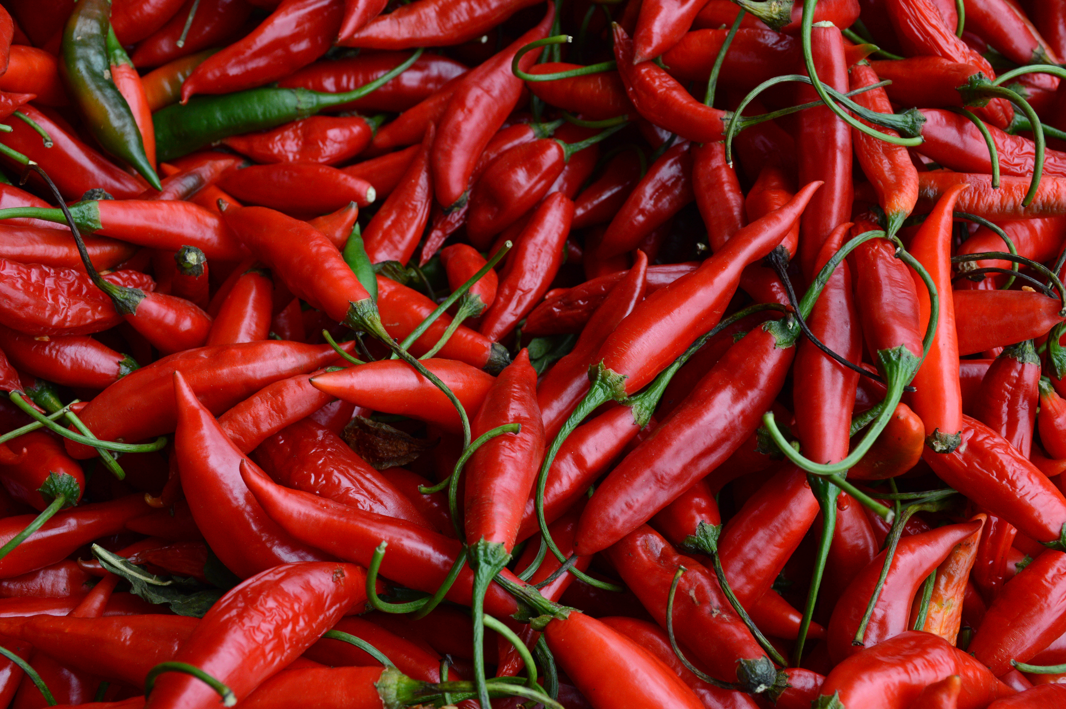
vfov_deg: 26.4
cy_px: 354
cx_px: 533
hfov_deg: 38.9
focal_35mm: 51
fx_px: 1509
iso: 400
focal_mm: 34
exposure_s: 1/200
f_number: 9
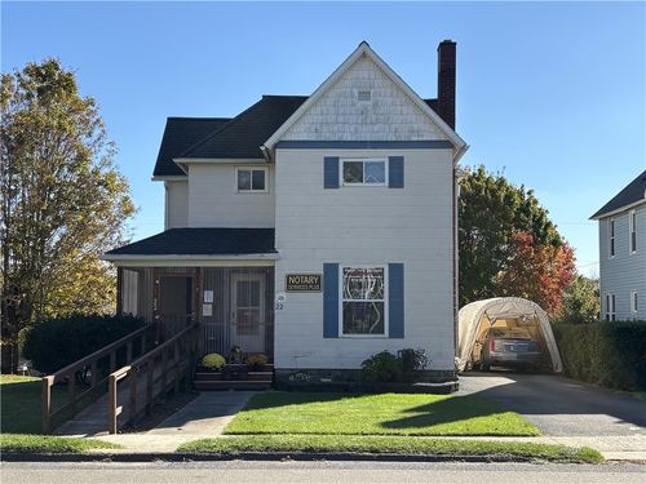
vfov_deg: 29.1
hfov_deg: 38.2
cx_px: 323
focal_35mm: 50
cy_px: 242
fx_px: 933
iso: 50
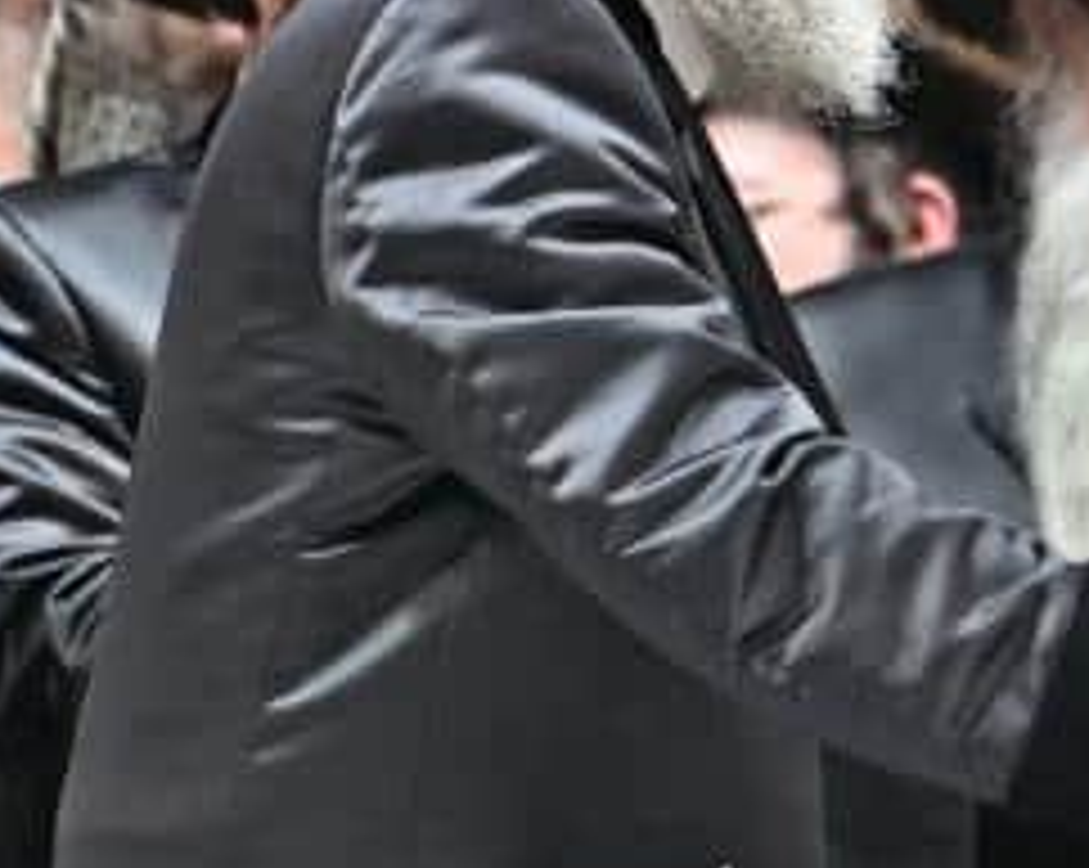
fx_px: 25592
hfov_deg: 2.4
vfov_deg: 1.9
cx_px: 1282
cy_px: 7
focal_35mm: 795
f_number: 2.8
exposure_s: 1/500
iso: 640
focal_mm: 200
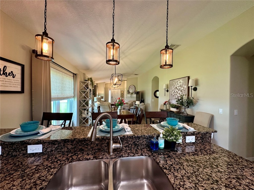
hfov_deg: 102.1
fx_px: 103
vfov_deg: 85.7
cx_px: 127
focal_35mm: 14
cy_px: 95
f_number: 2.2
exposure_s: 1/60
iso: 160
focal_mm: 2.22
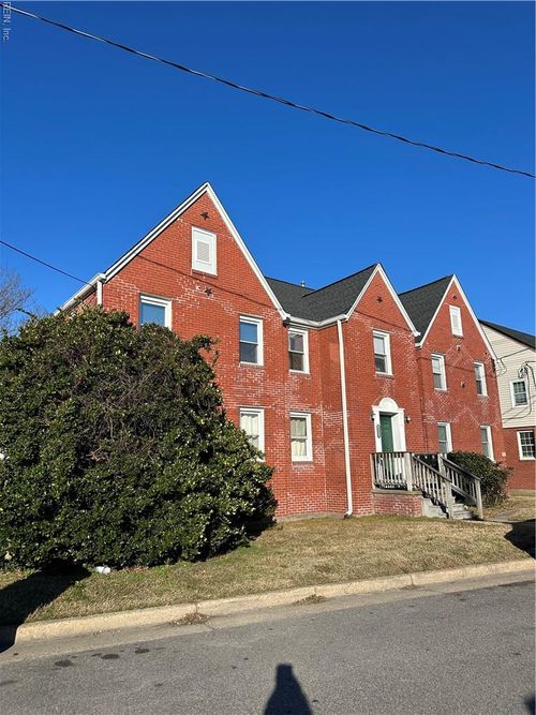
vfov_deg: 71.6
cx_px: 268
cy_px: 358
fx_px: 496
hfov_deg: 56.8
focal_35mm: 24
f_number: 1.78
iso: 80
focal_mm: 6.86
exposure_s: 1/4762
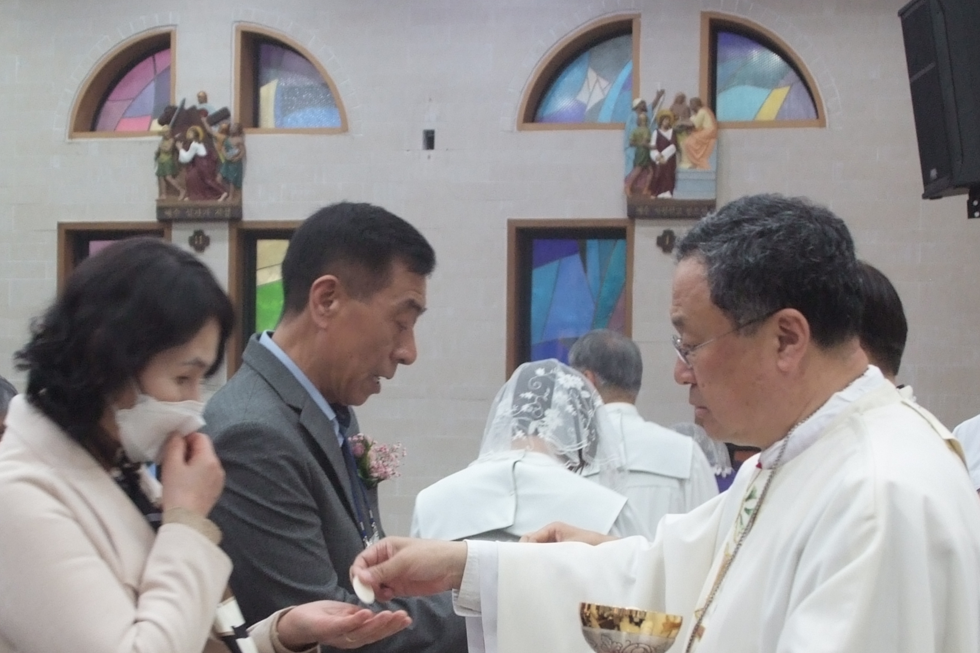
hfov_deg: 28.0
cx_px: 411
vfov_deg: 18.7
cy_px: 529
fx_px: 1960
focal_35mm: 72
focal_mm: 28
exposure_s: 1/60
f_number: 4
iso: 1600
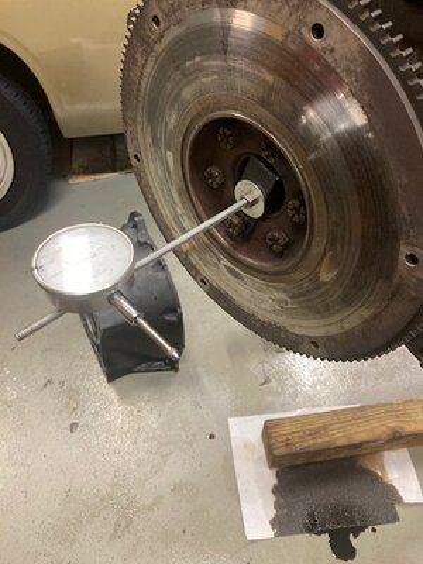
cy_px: 282
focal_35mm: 28
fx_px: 456
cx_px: 212
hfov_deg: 49.7
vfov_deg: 63.4
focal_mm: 3.99
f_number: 1.8
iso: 200
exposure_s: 1/60
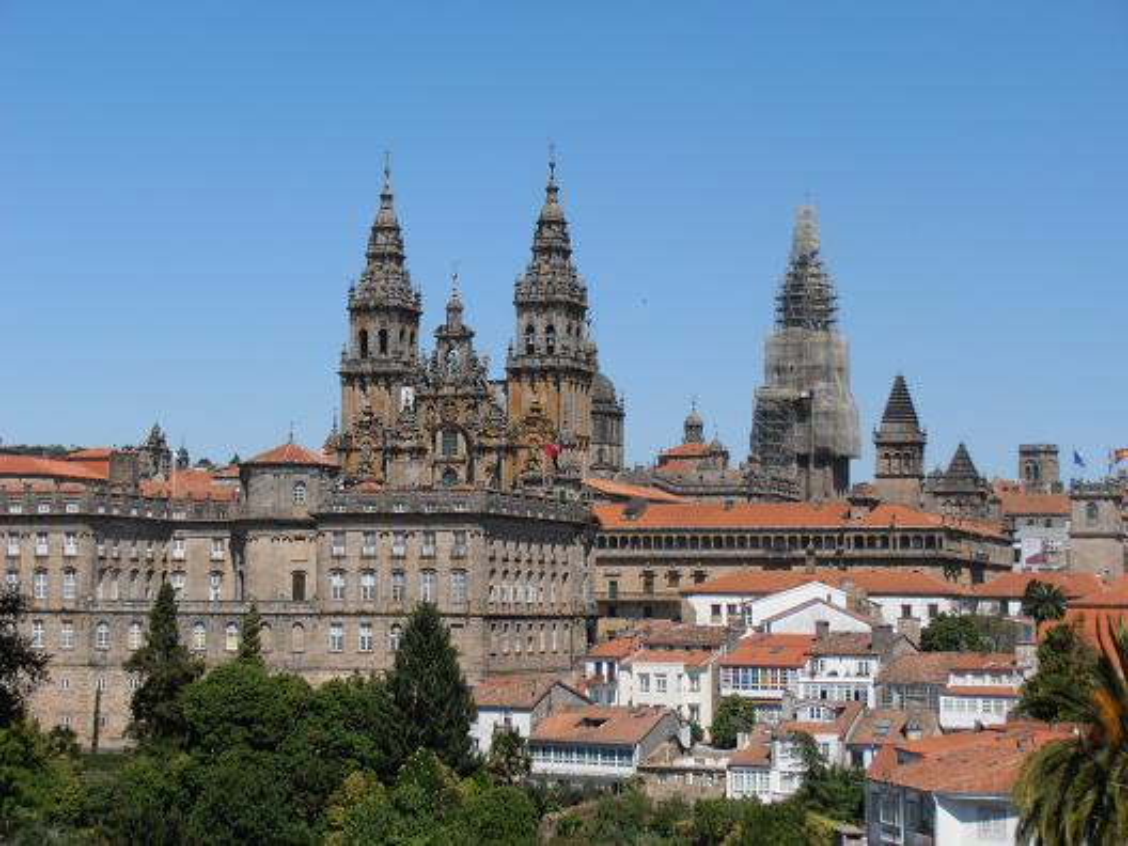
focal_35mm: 88
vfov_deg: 16.8
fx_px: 2868
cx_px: 564
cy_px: 423
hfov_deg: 22.3
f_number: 5.1
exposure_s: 1/800
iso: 80
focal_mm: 15.51
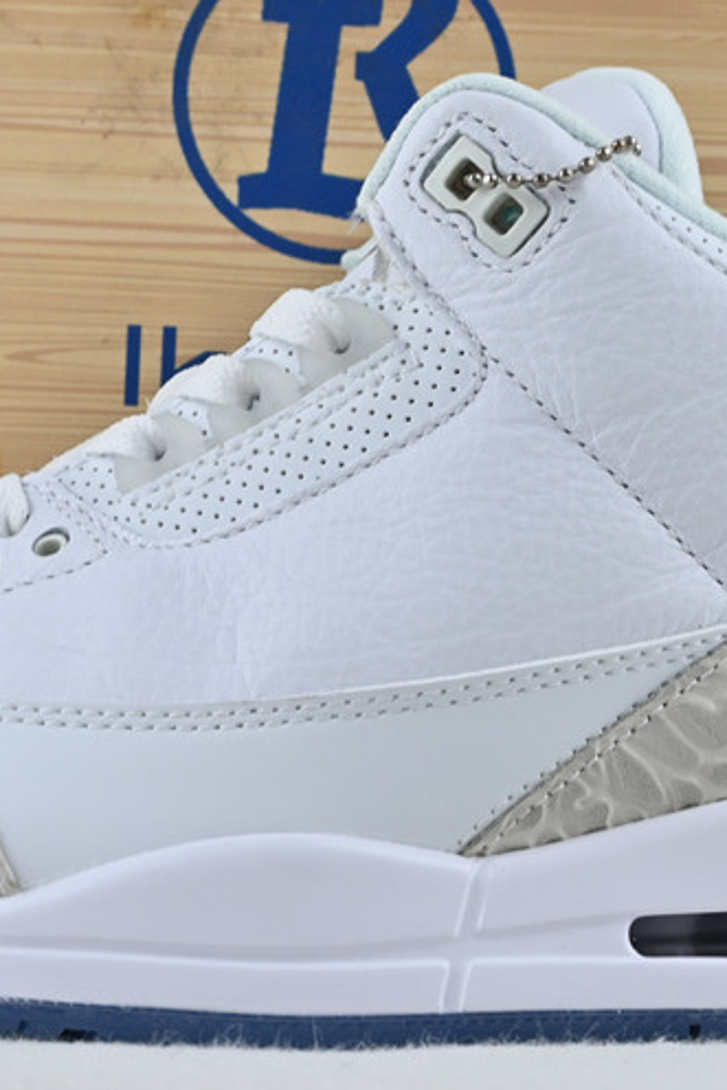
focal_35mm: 105
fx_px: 3184
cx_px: 242
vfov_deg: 19.4
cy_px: 585
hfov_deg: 13.0
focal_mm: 29
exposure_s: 1/40
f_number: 7.1
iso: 100
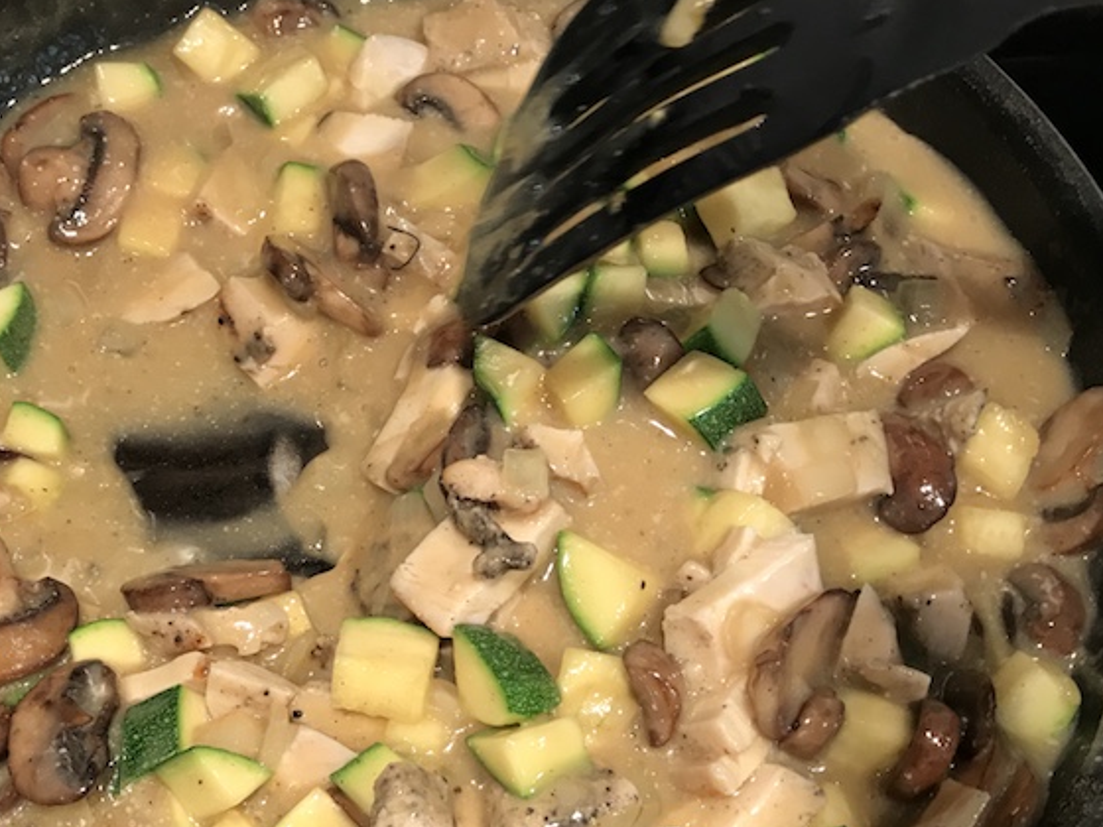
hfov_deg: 46.0
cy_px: 571
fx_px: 1275
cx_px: 360
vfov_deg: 35.5
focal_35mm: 40
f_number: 1.8
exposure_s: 1/24
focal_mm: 3.99
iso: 40
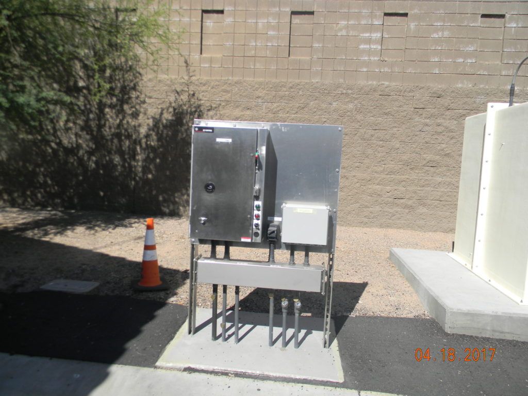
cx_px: 264
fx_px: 427
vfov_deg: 49.7
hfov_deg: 63.4
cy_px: 198
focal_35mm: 28
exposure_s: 1/224
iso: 80
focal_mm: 5
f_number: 7
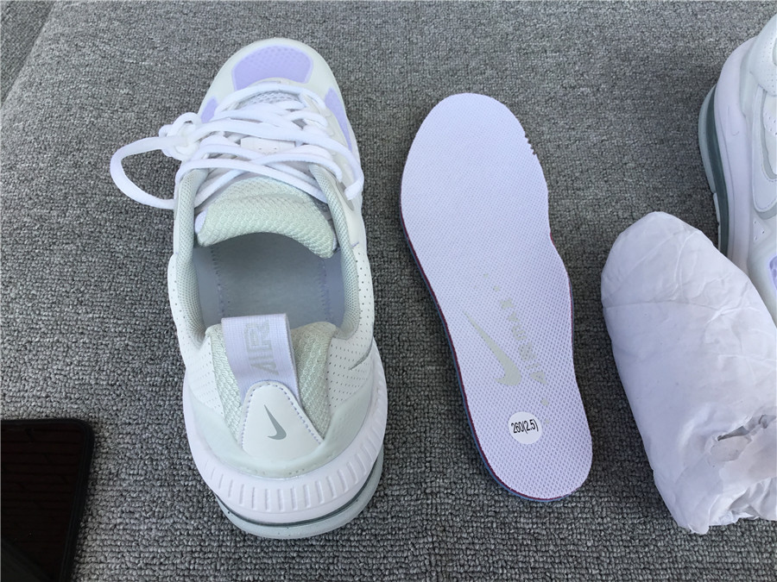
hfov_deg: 58.4
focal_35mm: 31
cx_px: 388
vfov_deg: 45.4
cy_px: 291
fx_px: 696
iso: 25
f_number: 2.4
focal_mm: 3.3
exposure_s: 1/226
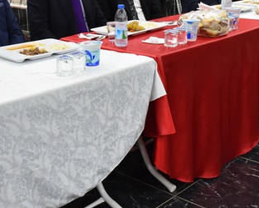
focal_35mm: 60
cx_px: 100
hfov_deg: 31.3
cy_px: 28
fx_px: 460
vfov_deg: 24.8
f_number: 4.5
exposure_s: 1/80
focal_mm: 18
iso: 800
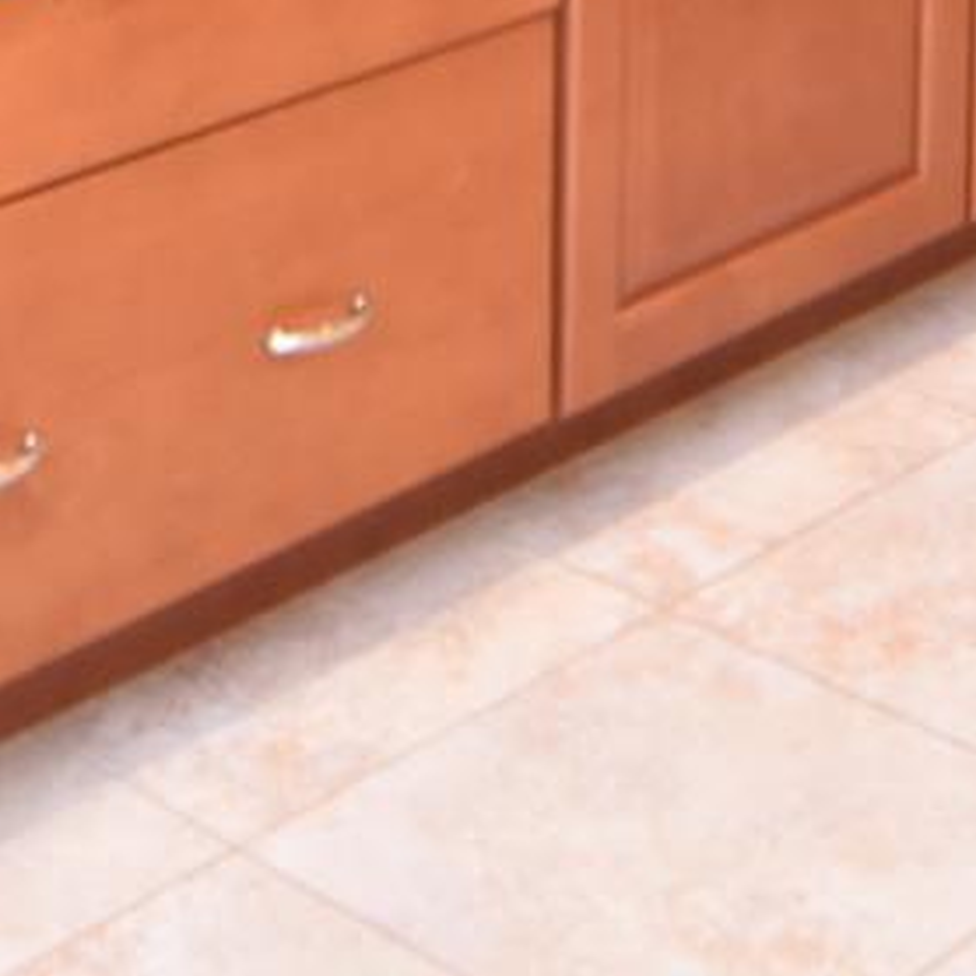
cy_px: -1006
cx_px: 727
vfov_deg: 14.1
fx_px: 3290
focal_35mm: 103
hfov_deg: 16.8
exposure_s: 1/60
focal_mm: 11
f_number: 3.2
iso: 800
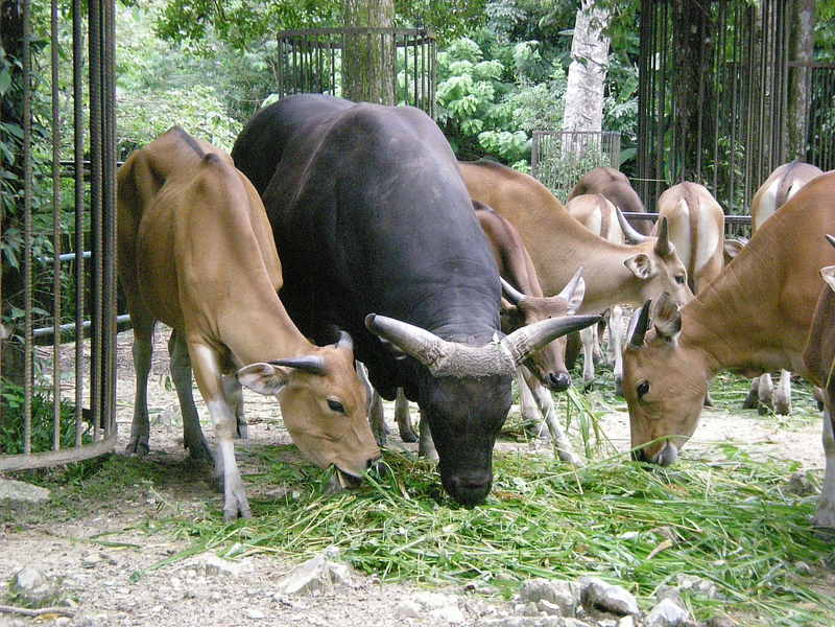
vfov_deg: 13.0
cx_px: 418
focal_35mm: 114
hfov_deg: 17.3
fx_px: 2750
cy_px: 314
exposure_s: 1/125
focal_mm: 18.9
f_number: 5.9
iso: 743
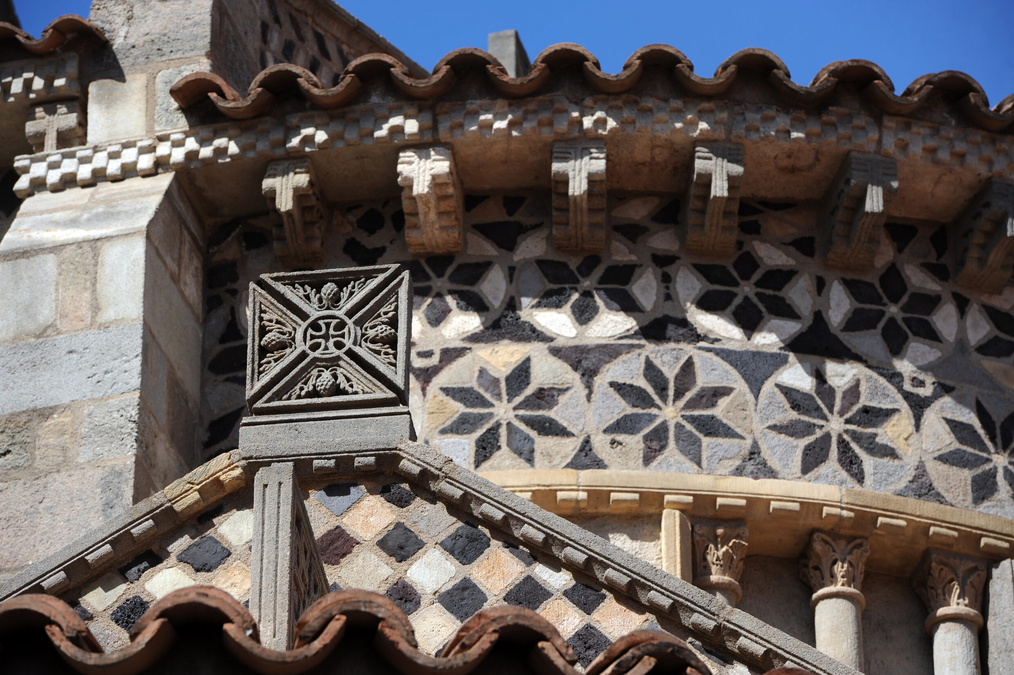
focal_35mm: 200
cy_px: 338
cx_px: 507
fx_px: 5629
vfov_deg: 6.9
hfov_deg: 10.3
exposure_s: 1/500
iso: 200
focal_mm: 200
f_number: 8
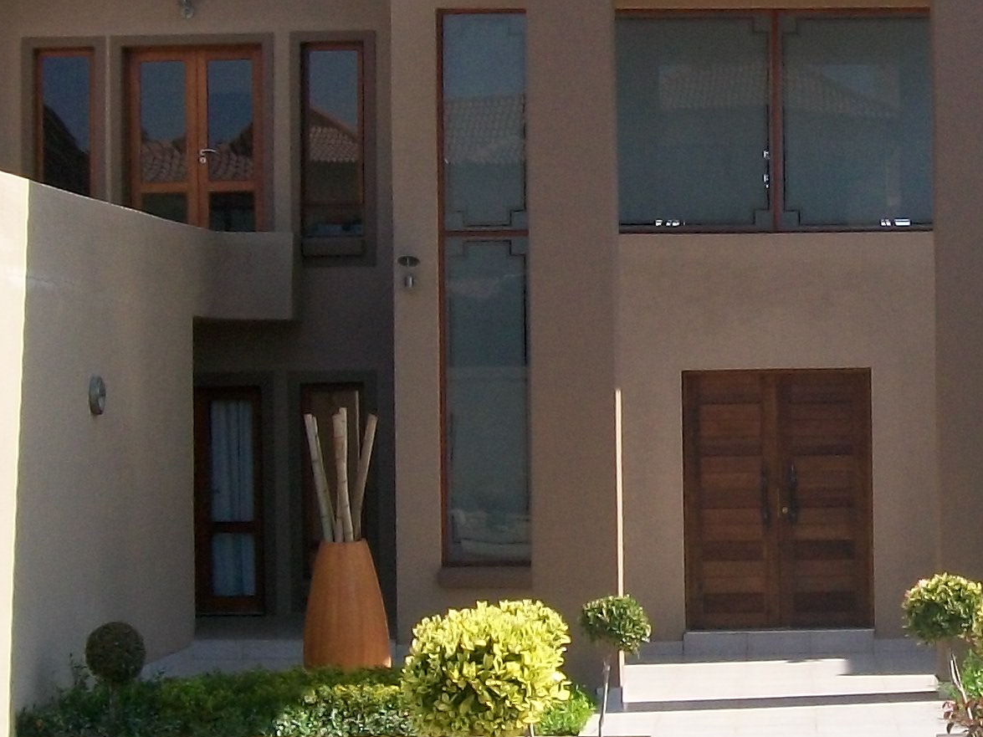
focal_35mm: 100
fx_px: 2839
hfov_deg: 19.4
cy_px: 394
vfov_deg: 14.8
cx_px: 823
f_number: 4.8
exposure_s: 1/320
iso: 80
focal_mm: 6
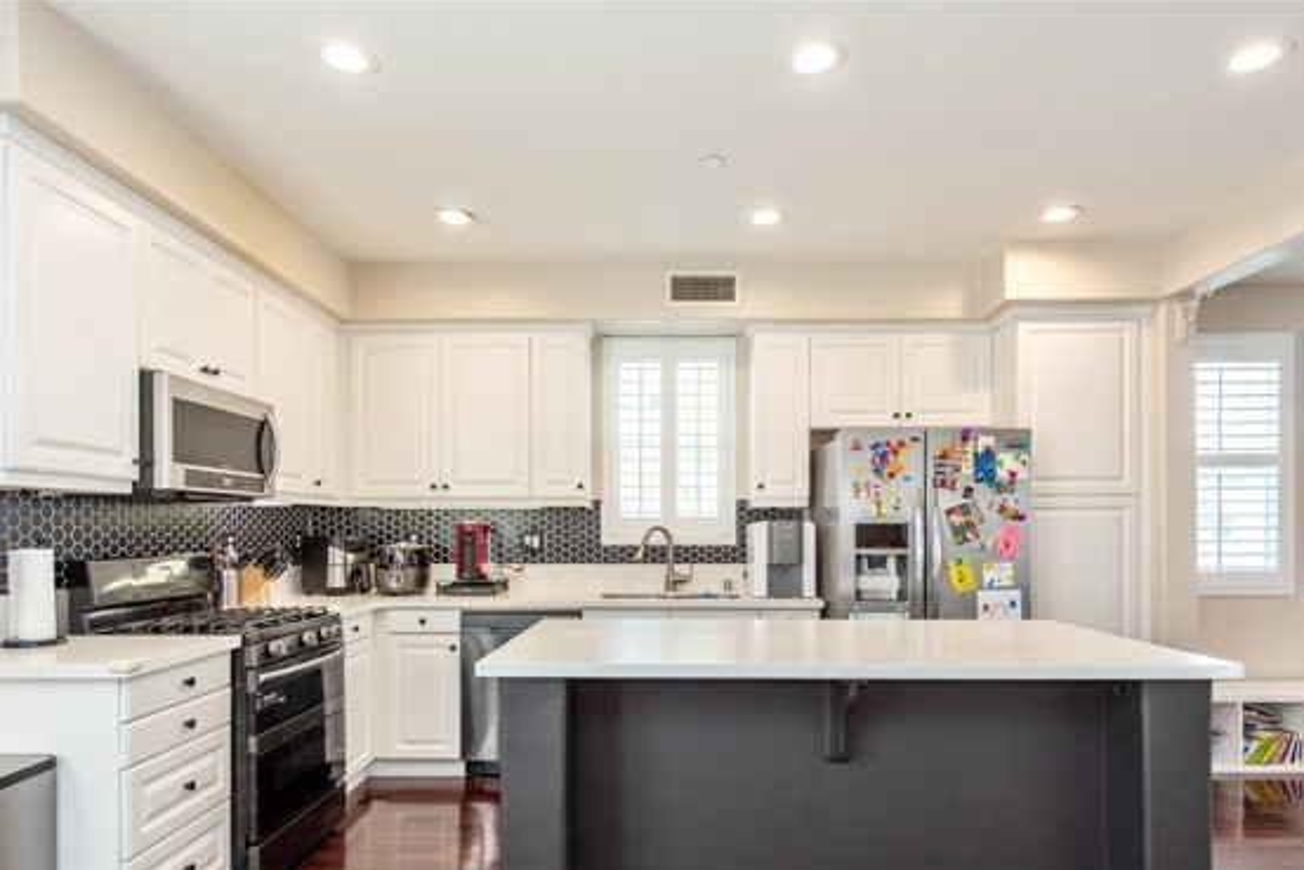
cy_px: 501
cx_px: 660
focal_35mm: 22
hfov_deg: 78.6
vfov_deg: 57.0
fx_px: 797
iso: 560
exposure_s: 1/125
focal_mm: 19
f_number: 5.6
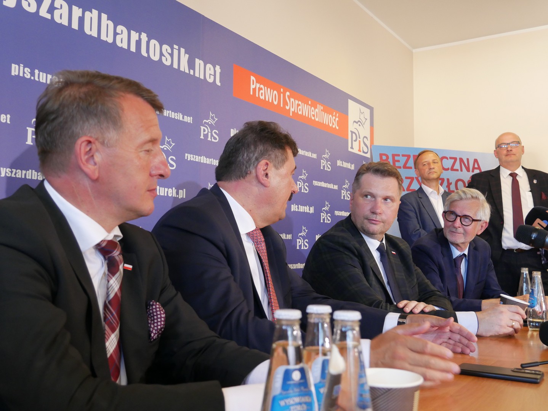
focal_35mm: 36
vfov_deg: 39.7
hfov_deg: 51.3
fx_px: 570
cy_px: 206
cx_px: 274
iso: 1250
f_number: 4
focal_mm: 18
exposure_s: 1/60
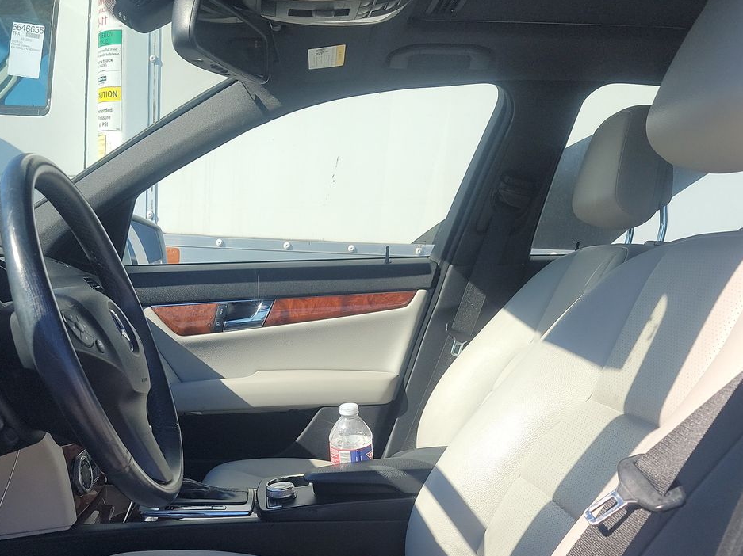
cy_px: 460
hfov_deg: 45.2
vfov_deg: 33.9
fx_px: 880
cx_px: 261
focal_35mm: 41
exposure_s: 1/410
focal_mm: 6.7
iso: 50
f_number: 1.8
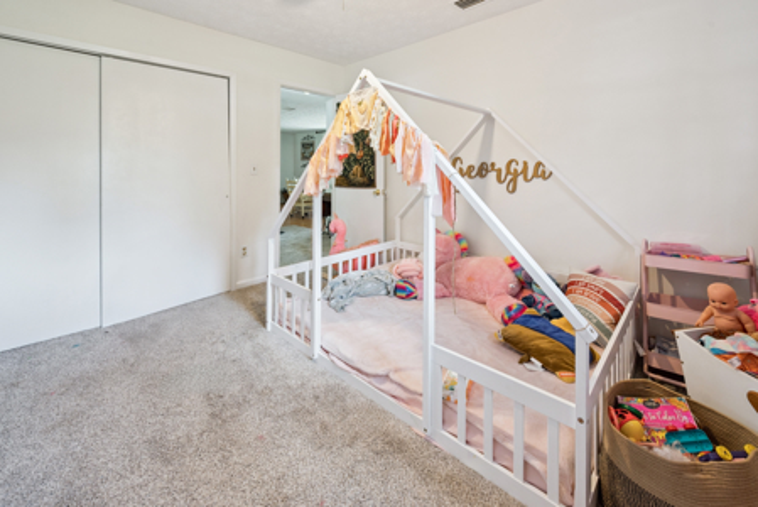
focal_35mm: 14
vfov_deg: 81.3
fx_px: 295
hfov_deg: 104.2
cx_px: 379
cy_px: 254
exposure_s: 1/20
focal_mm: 14
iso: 400
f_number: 8
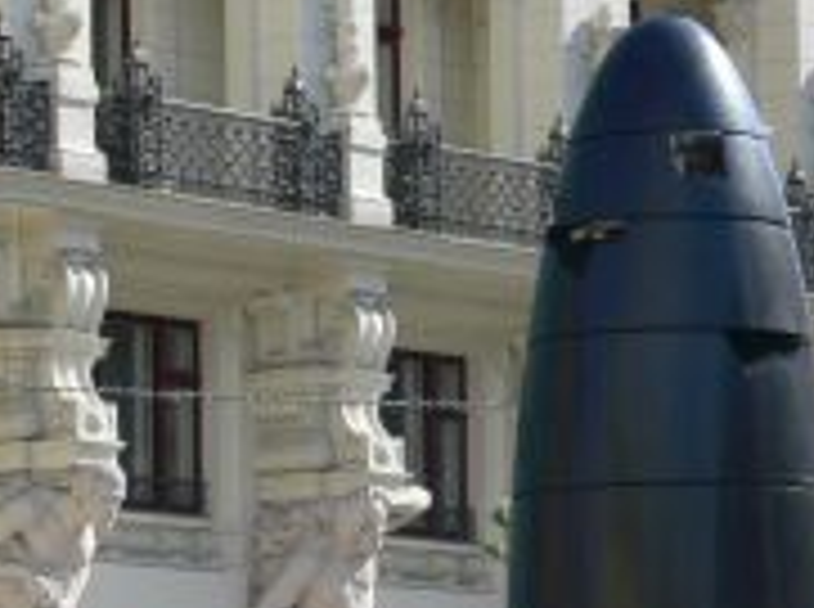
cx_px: 715
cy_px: 658
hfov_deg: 7.9
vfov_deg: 5.9
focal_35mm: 250
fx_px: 5867
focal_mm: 17.6
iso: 100
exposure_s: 1/320
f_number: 5.6
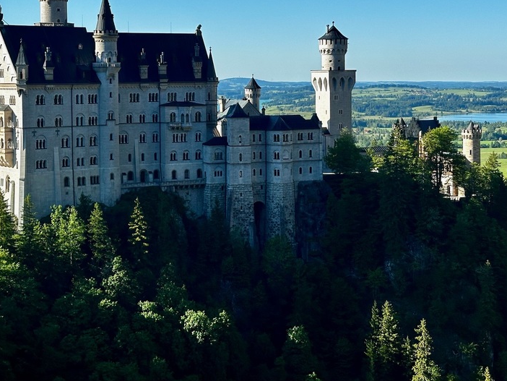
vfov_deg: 20.9
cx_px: 228
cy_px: 126
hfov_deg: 27.8
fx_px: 1026
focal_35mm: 70
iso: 64
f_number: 1.78
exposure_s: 1/3155
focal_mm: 6.86
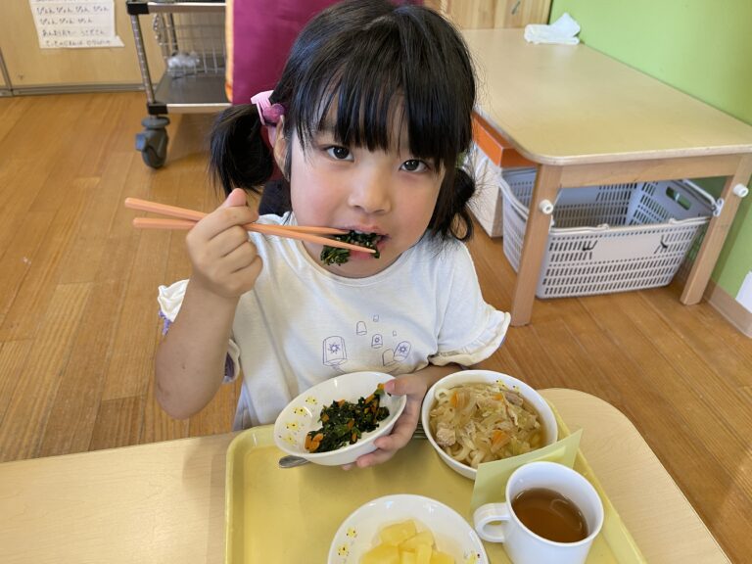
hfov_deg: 69.4
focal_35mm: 25
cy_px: 282
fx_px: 543
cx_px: 376
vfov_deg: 54.9
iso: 100
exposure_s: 1/60
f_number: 1.6
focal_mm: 5.1
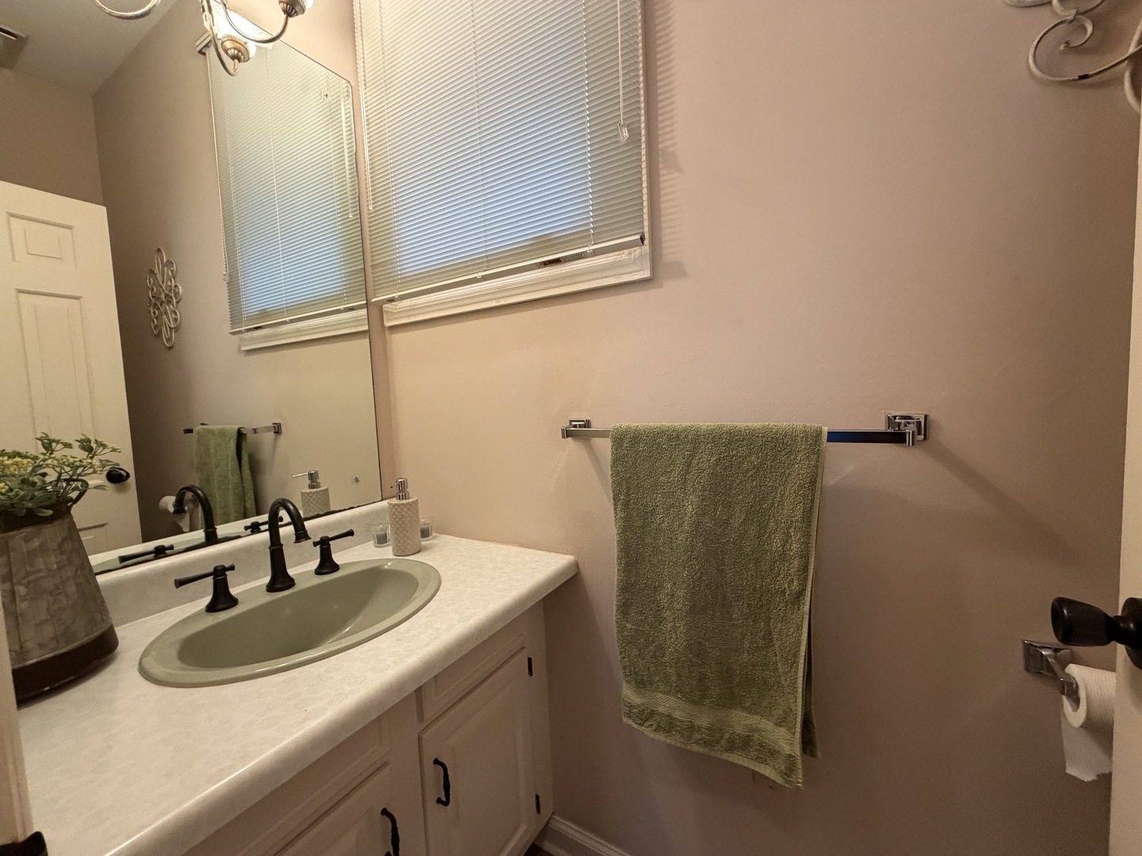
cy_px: 428
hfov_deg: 102.1
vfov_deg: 85.7
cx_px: 571
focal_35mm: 14
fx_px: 462
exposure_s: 1/60
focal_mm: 2.22
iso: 320
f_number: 2.2
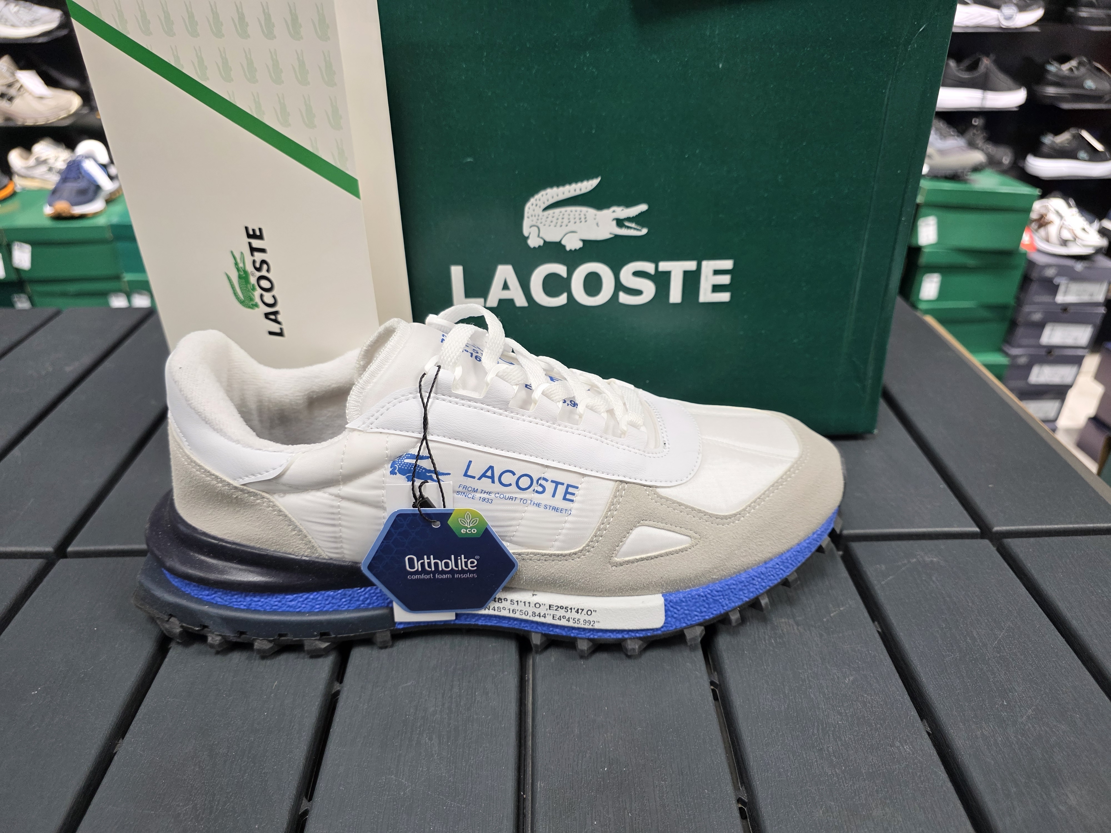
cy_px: 416
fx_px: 738
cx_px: 556
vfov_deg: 58.9
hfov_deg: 73.9
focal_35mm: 23
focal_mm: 6.3
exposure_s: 1/100
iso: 160
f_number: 1.7
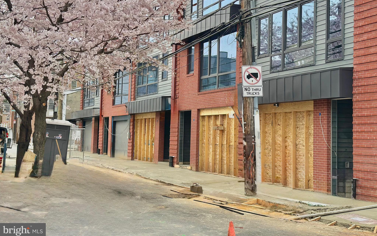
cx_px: 189
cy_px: 96
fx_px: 524
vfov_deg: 25.3
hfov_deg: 39.6
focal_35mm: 51
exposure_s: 1/1613
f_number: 1.78
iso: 80
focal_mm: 6.86
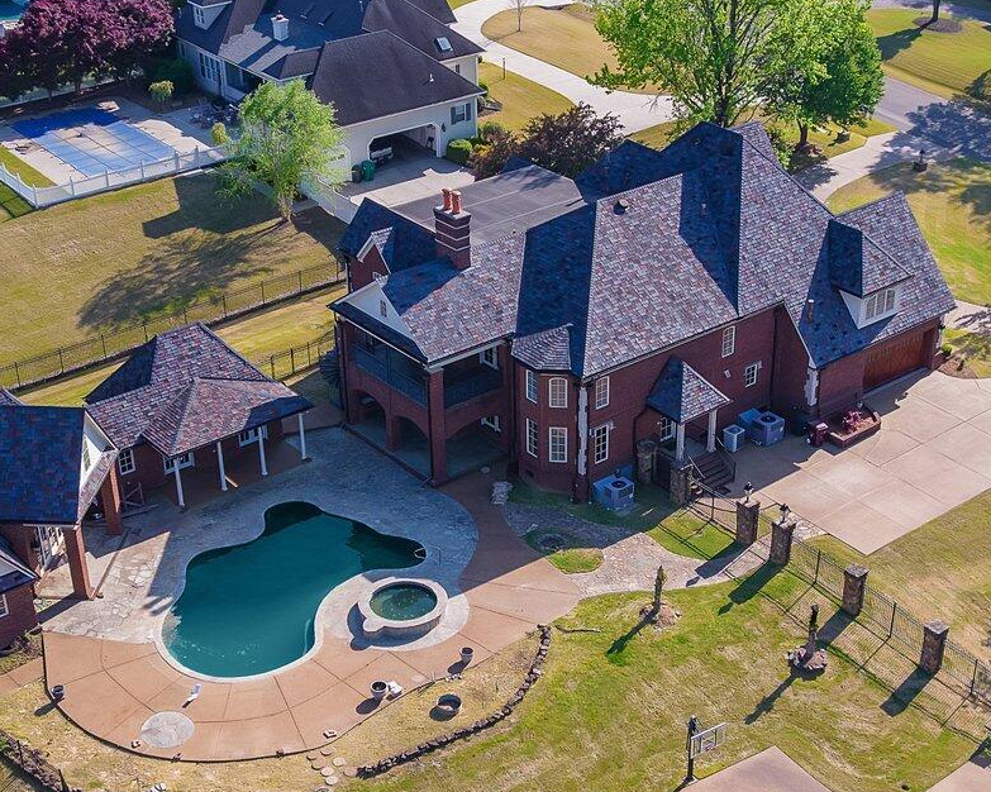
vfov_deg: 28.1
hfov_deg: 34.7
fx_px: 1583
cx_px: 548
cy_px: 454
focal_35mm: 54
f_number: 2.8
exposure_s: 1/50
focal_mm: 8.38
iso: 110
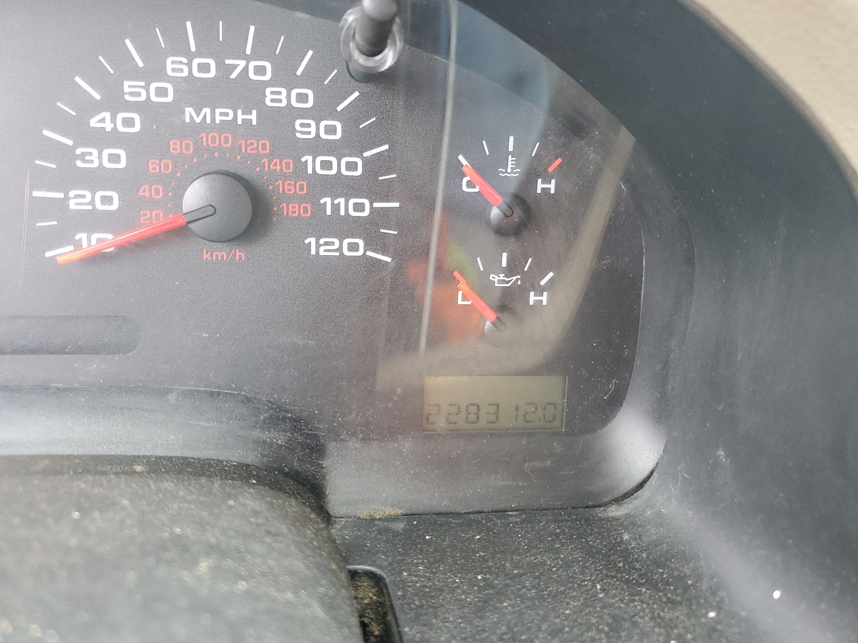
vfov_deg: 53.1
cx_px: 429
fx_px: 644
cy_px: 322
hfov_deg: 67.3
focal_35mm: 26
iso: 134
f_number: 1.5
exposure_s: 1/60.2
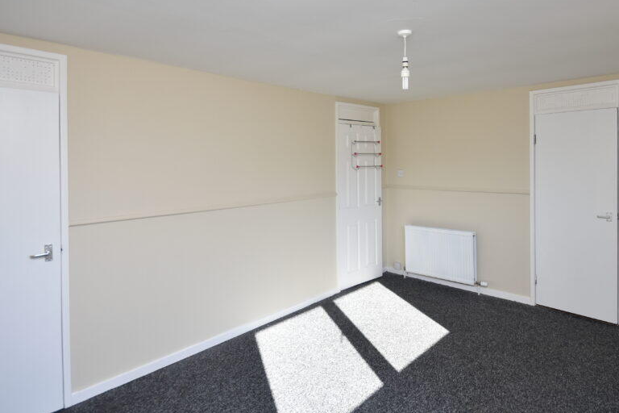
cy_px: 163
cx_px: 335
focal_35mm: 20
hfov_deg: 83.8
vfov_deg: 61.3
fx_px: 344
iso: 400
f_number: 6.3
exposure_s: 1/160
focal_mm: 10
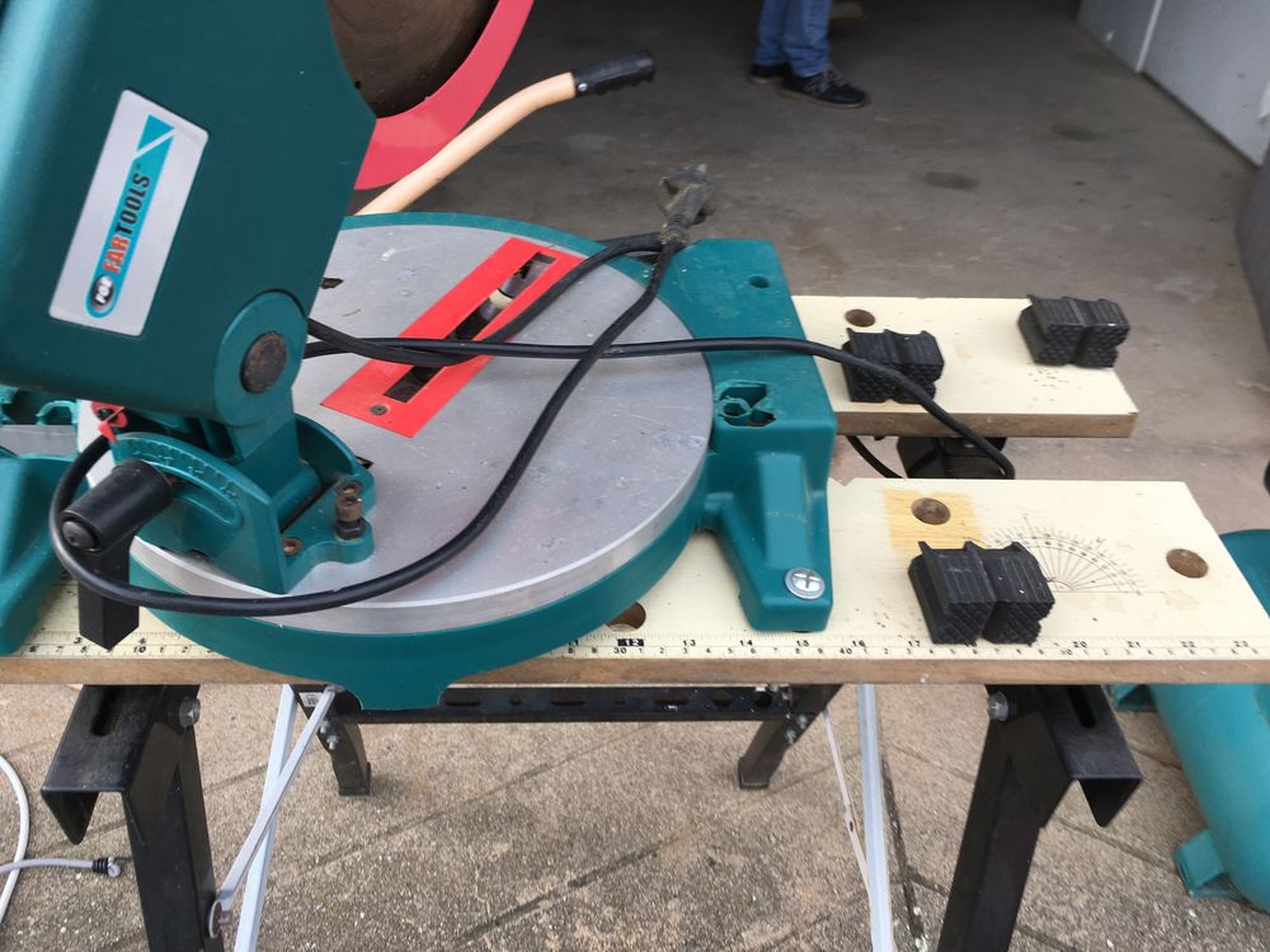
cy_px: 476
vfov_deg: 48.2
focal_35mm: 29
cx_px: 635
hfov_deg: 61.7
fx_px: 1064
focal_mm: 4.15
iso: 25
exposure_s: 1/234
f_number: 2.2
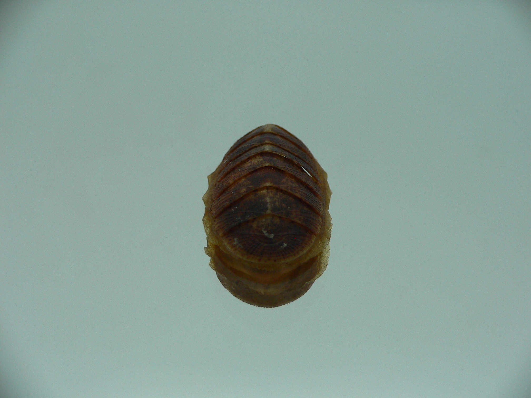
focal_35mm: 35
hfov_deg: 52.6
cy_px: 199
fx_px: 537
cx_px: 266
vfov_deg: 40.7
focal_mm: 4.6
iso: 80
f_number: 2.8
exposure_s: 1/60
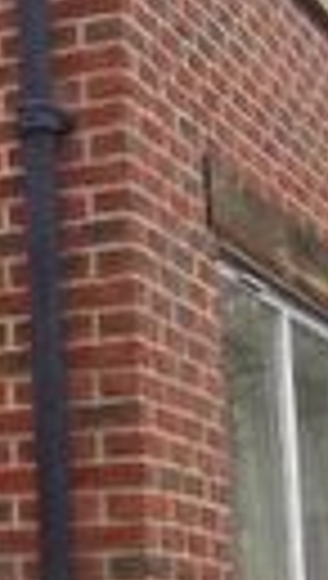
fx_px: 2093
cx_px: -553
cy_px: 425
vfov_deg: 15.7
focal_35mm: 136
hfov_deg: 8.0
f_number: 3.1
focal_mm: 4
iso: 80
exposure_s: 1/125
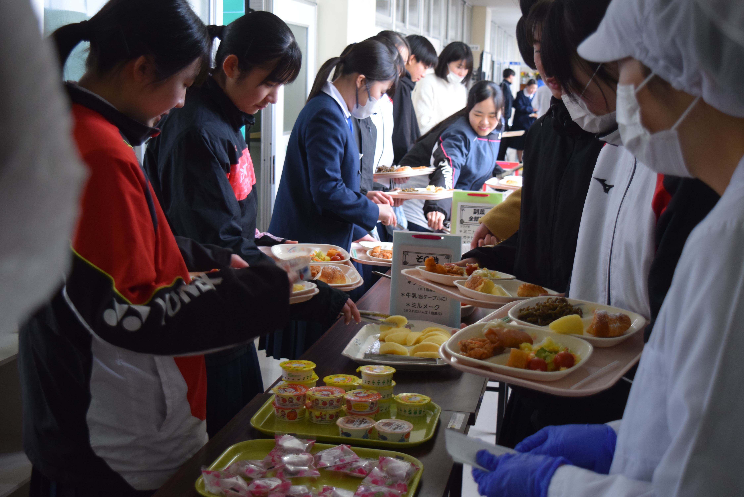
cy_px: 248
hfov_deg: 41.1
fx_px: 992
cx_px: 372
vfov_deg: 28.1
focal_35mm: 48
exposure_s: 1/60
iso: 800
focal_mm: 32
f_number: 4.5
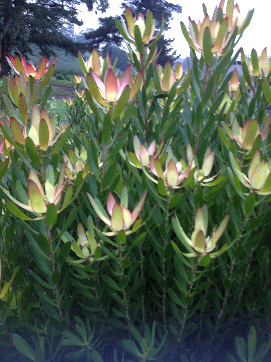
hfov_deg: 40.7
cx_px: 136
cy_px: 181
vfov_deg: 52.6
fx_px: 365
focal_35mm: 35
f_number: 2.4
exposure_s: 1/20
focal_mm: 4.28
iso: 64
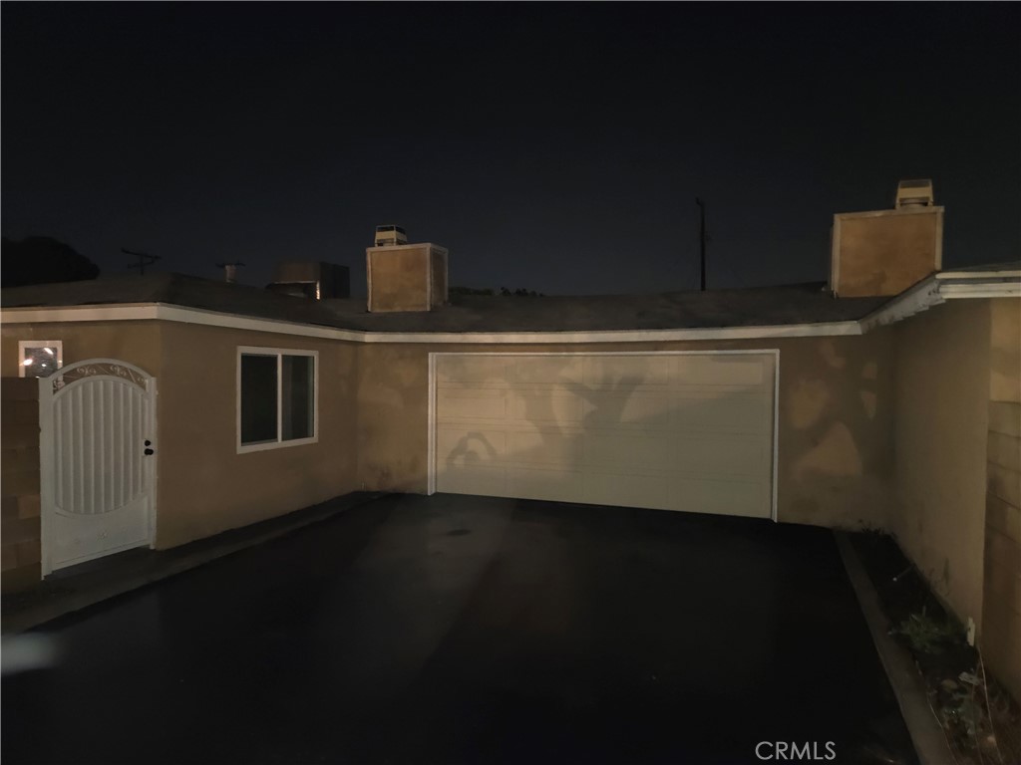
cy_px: 382
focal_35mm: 23
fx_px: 678
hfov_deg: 73.9
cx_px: 510
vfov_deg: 58.9
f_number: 1.8
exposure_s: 1/12
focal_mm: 5.4
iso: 800
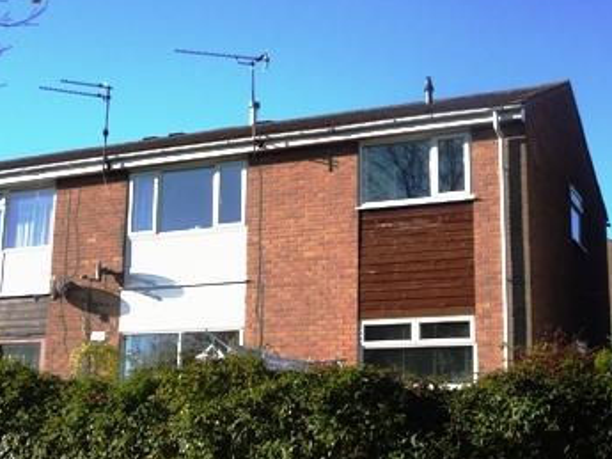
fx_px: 973
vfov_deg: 26.6
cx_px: 314
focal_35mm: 55
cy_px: 230
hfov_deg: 34.9
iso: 100
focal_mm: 6.5
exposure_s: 1/400
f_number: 5
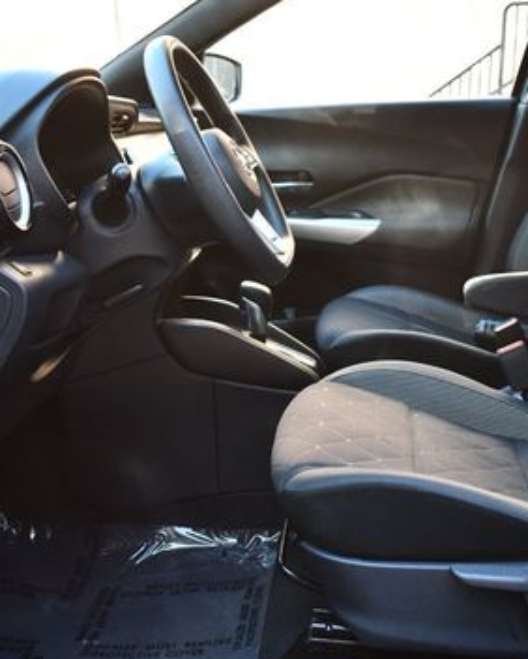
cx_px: 358
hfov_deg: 32.5
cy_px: 303
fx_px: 898
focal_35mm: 46
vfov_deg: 40.3
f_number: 3.5
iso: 800
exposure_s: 1/160
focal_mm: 18
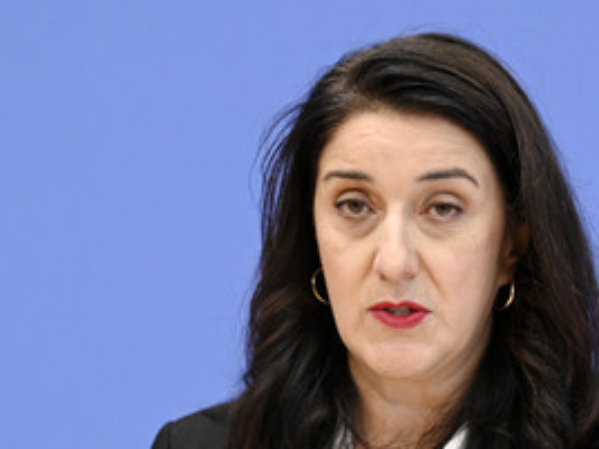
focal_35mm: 210
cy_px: 306
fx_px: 3634
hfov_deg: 9.4
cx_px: 388
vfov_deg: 7.1
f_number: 5.6
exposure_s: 1/400
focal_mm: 130
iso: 4000
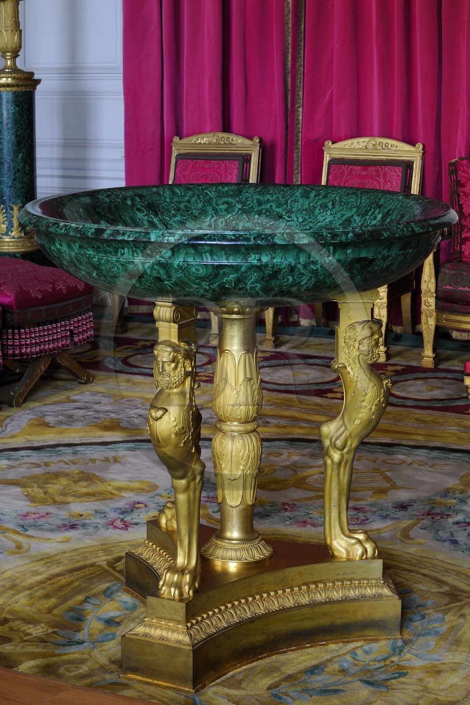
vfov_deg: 28.8
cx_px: 235
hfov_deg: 19.5
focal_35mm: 70
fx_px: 1370
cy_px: 352
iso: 200
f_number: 9
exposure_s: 1/2.5
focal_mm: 70
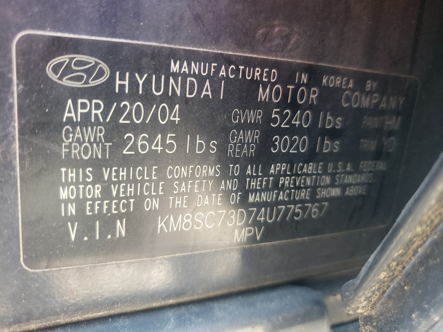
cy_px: 166
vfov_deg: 53.1
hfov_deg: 67.3
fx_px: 333
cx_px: 222
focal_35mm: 26
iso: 123
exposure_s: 1/60.2
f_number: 1.5
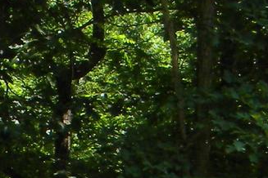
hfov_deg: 7.6
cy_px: 434
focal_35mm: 267
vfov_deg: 5.0
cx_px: -157
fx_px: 1988
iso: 80
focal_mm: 7.3
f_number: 3.8
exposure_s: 1/313
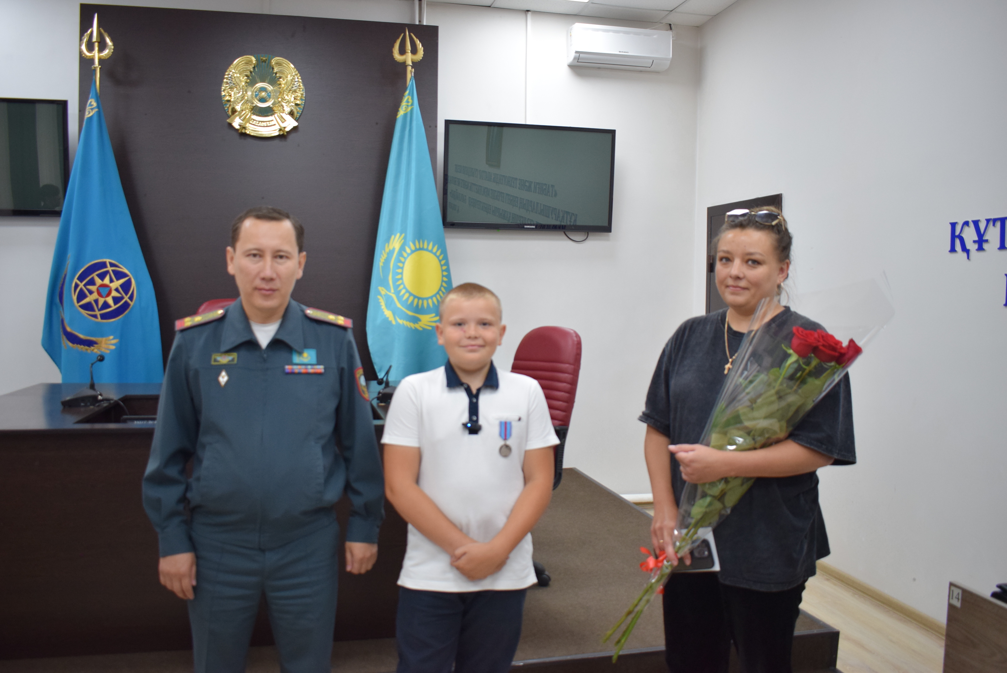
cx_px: 504
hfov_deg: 61.9
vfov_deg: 43.7
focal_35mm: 30
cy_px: 336
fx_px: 840
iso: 720
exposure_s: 1/60
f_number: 4
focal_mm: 20
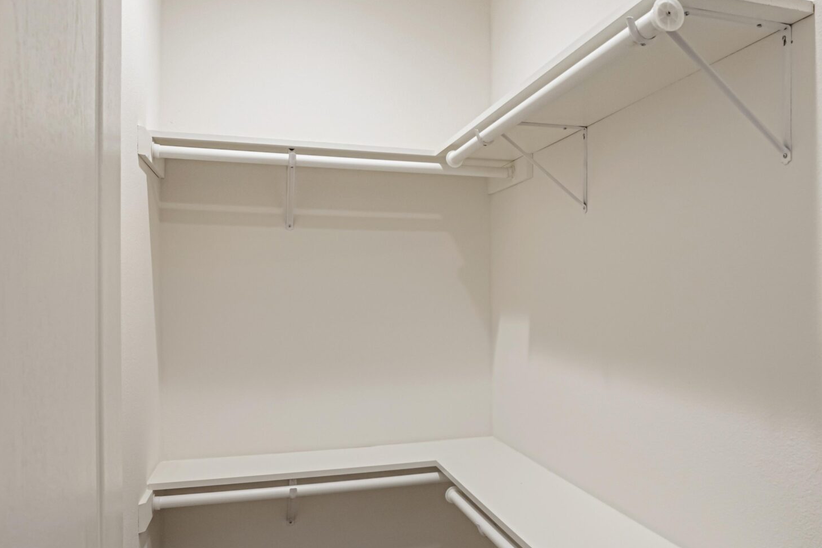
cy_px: 289
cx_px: 556
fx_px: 685
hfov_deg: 60.3
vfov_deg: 43.6
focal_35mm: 30
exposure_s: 1/25
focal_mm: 17
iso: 640
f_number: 8
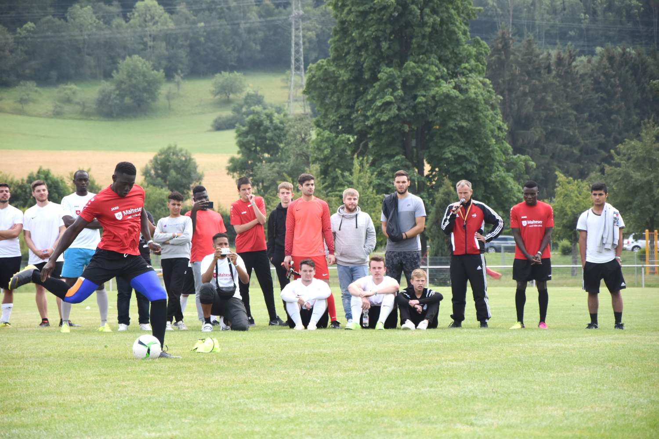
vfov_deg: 8.7
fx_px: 2883
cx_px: 330
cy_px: 220
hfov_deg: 13.0
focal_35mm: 158
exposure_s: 1/1000
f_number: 5.6
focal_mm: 105
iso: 560
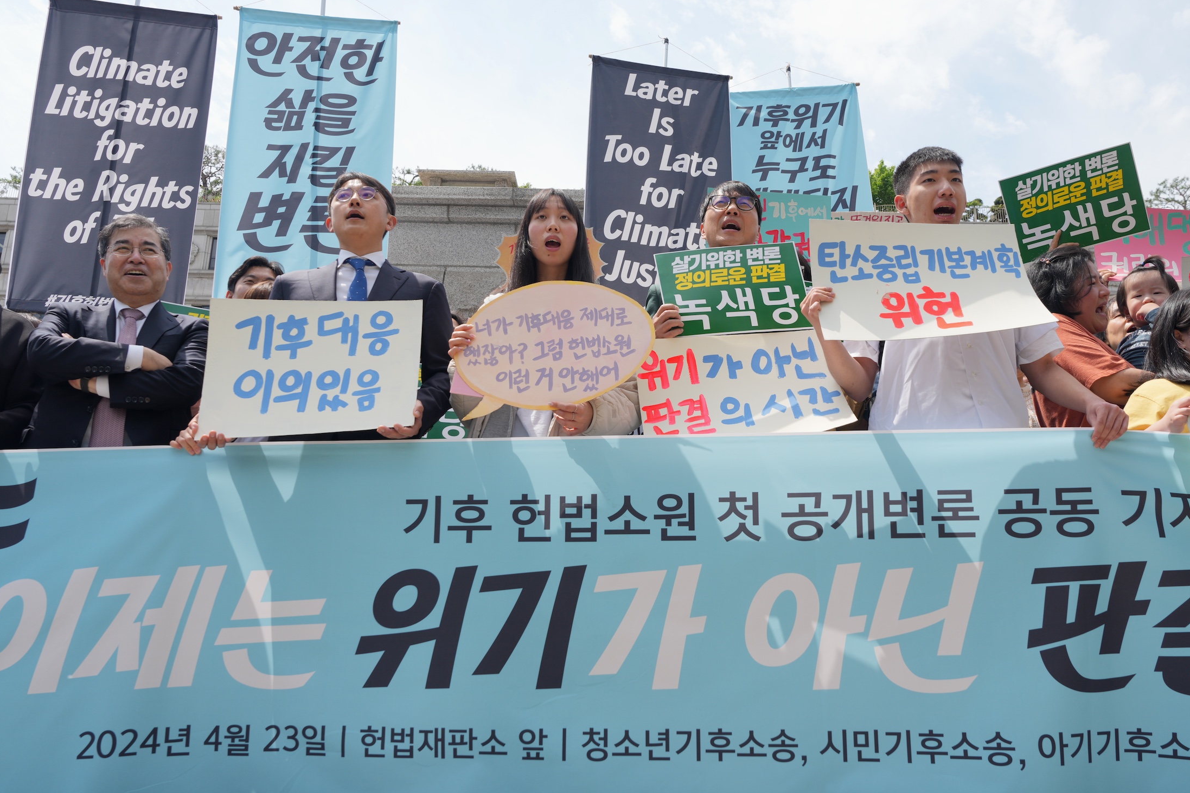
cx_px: 630
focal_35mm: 28
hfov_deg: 65.4
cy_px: 398
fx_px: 926
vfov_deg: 46.4
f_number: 6.3
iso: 100
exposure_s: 1/320
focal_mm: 24
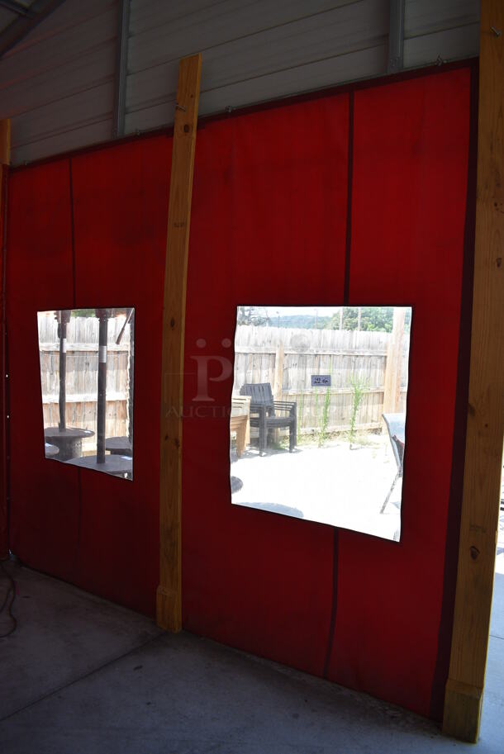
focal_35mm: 27
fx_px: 566
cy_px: 377
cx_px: 252
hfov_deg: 48.0
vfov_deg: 67.3
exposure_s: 1/250
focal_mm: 18
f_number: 5.6
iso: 220
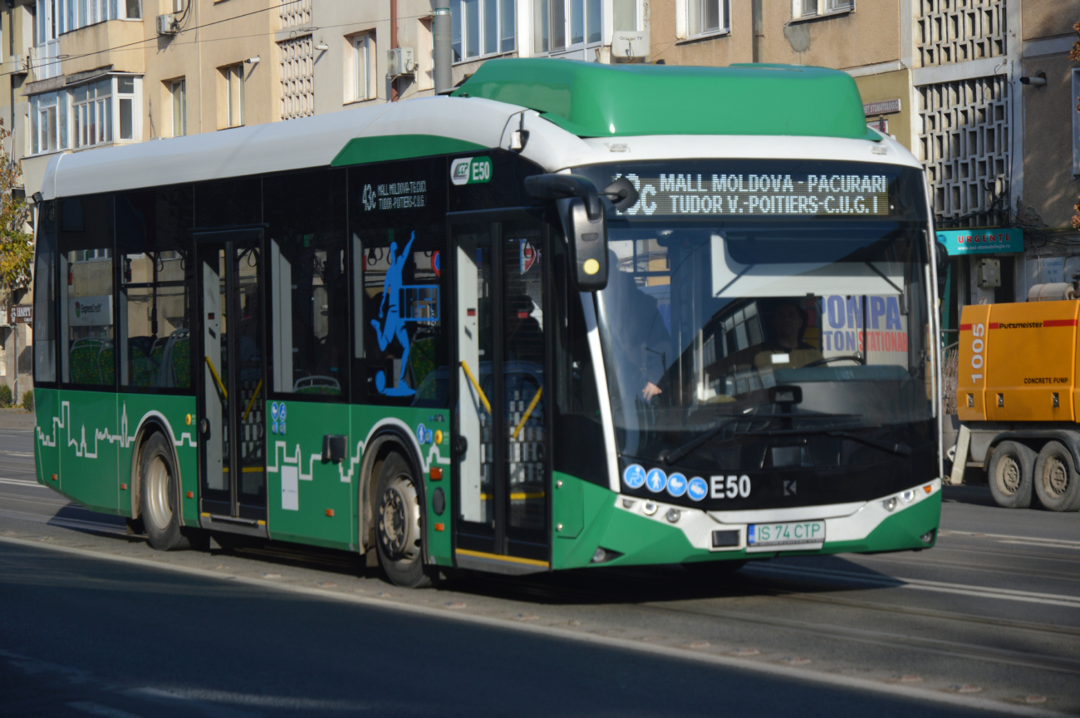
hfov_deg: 19.5
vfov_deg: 13.0
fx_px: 3147
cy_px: 359
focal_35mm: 105
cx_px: 540
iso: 100
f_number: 4.5
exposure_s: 1/800
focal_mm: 70
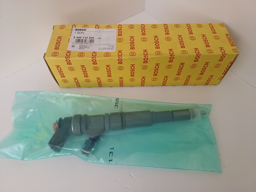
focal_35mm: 23
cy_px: 96
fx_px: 170
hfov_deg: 73.9
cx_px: 128
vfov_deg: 58.9
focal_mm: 5.06
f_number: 1.8
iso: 50
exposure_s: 1/50
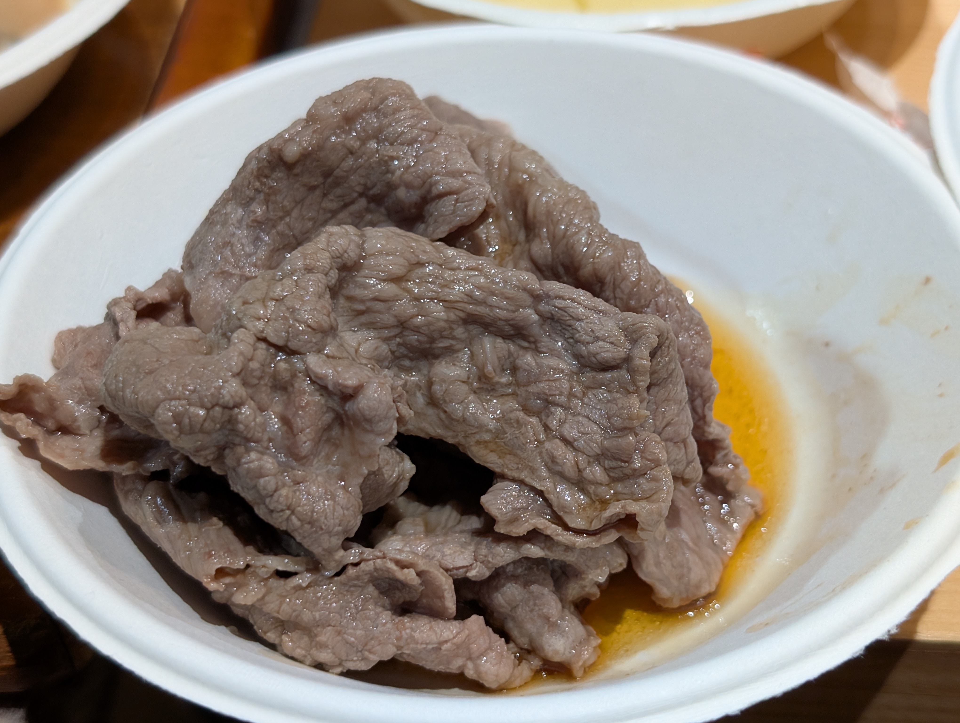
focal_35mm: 49
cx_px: 480
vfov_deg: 29.7
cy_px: 362
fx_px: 1361
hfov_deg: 38.9
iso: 258
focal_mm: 6.9
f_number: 1.68
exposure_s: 1/120
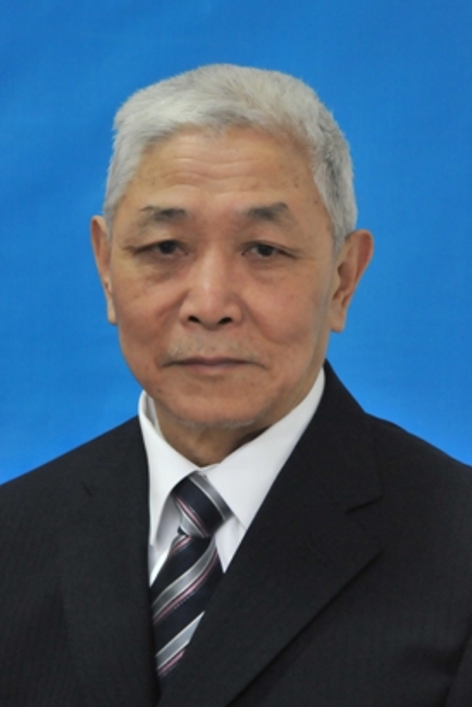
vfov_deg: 22.1
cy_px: 360
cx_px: 235
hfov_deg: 14.9
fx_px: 1806
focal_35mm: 92
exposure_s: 1/25
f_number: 8
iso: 3200
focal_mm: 60
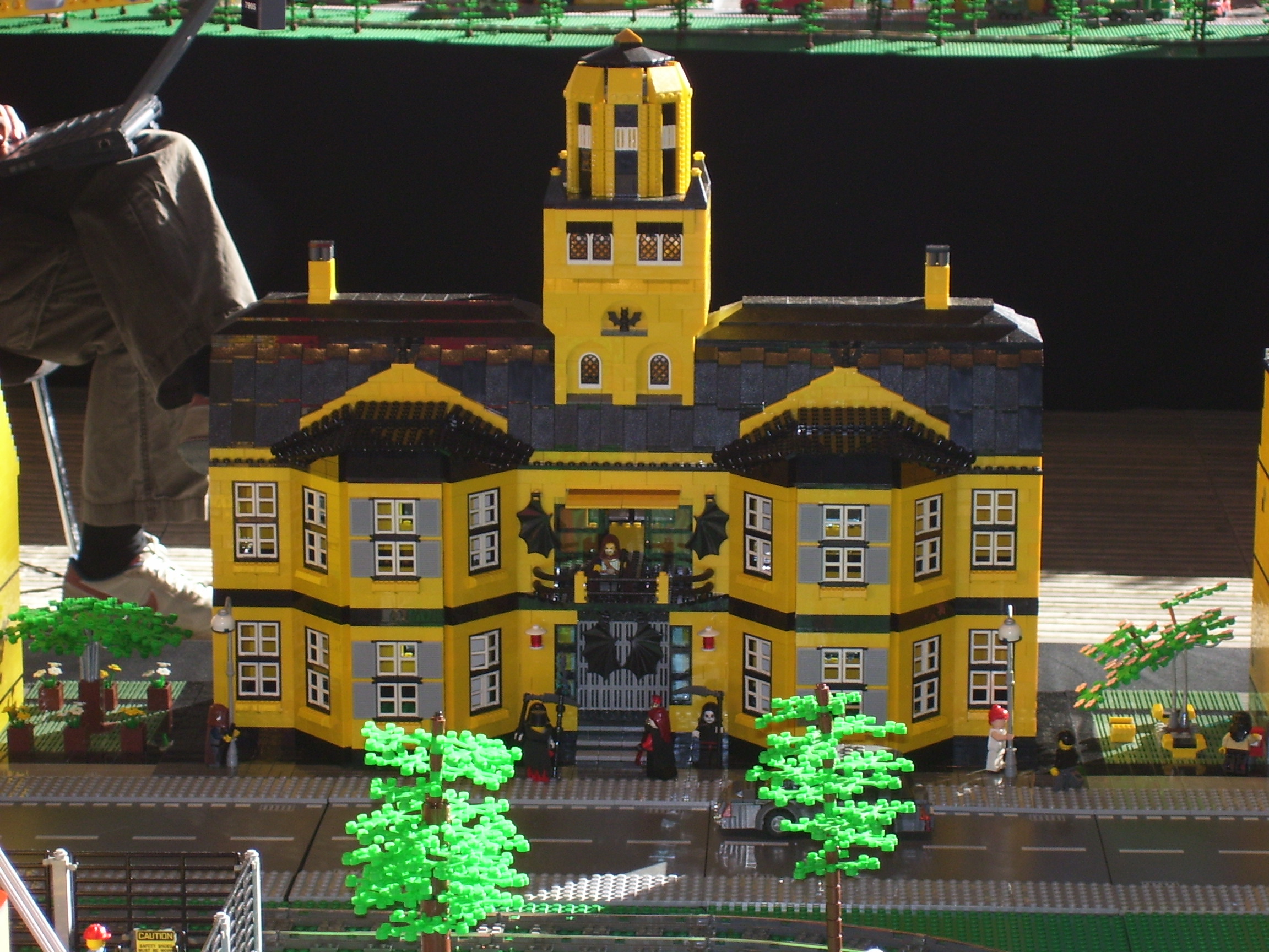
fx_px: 3959
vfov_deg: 13.7
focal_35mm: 108
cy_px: 476
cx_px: 634
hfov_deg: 18.2
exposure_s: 1/90
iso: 80
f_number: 4.6
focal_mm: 18
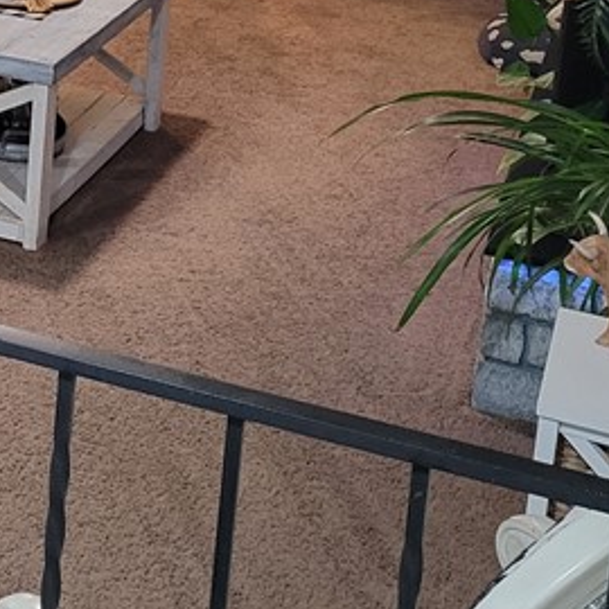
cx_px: -192
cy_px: -142
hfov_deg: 18.5
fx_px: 1732
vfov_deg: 18.8
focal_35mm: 87
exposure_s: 1/40
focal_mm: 5.4
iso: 500
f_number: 1.8
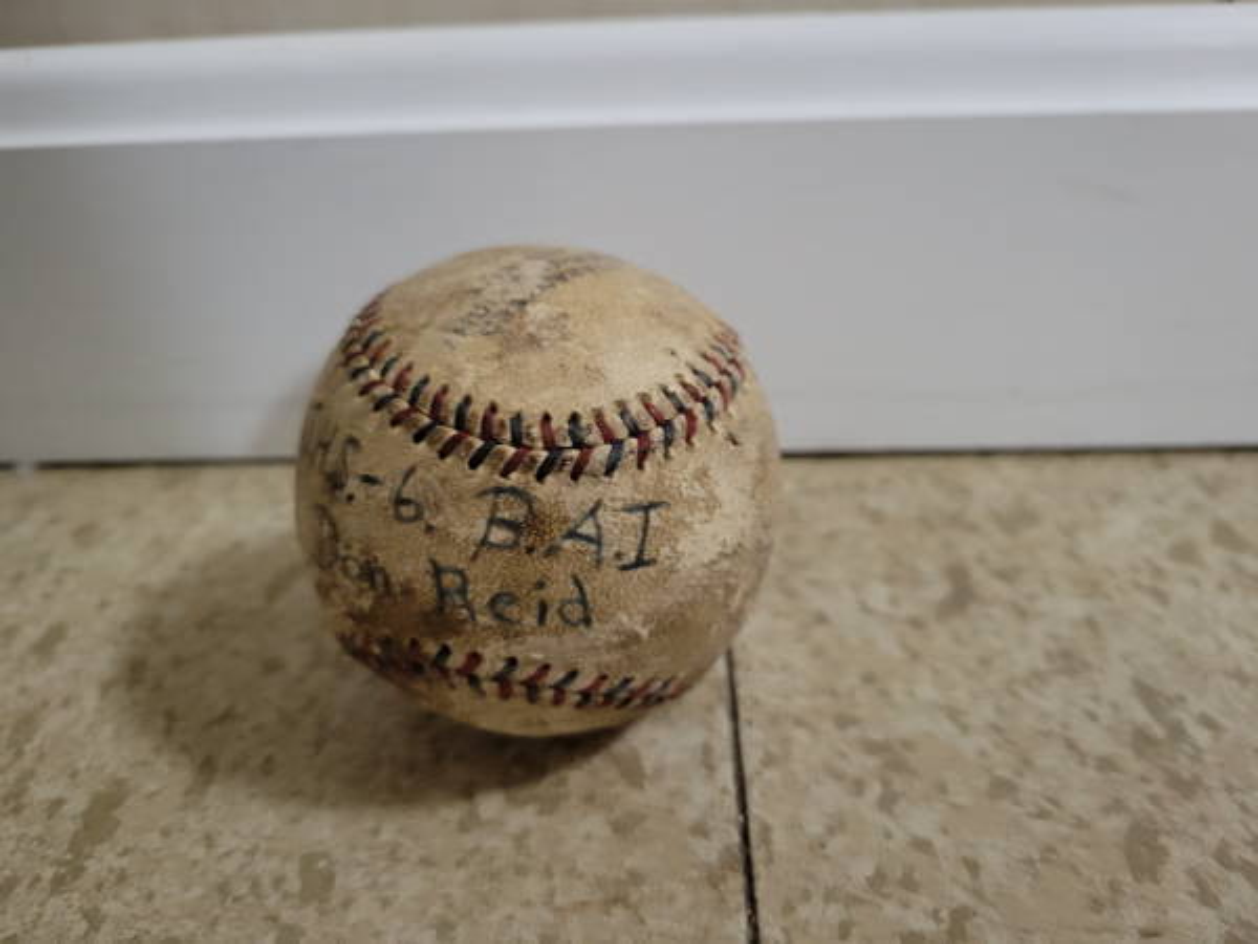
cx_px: 629
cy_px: 472
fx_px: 945
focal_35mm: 26
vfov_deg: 53.1
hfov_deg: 67.3
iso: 640
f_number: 1.8
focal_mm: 5.4
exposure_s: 1/24
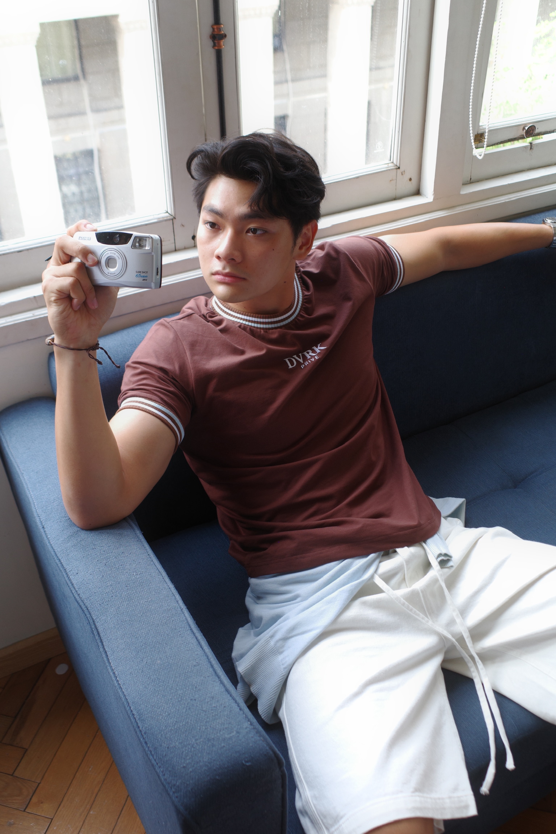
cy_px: 417
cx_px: 278
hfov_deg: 37.9
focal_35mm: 35
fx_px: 811
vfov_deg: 54.4
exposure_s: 1/125
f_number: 2.8
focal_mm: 18.3
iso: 160
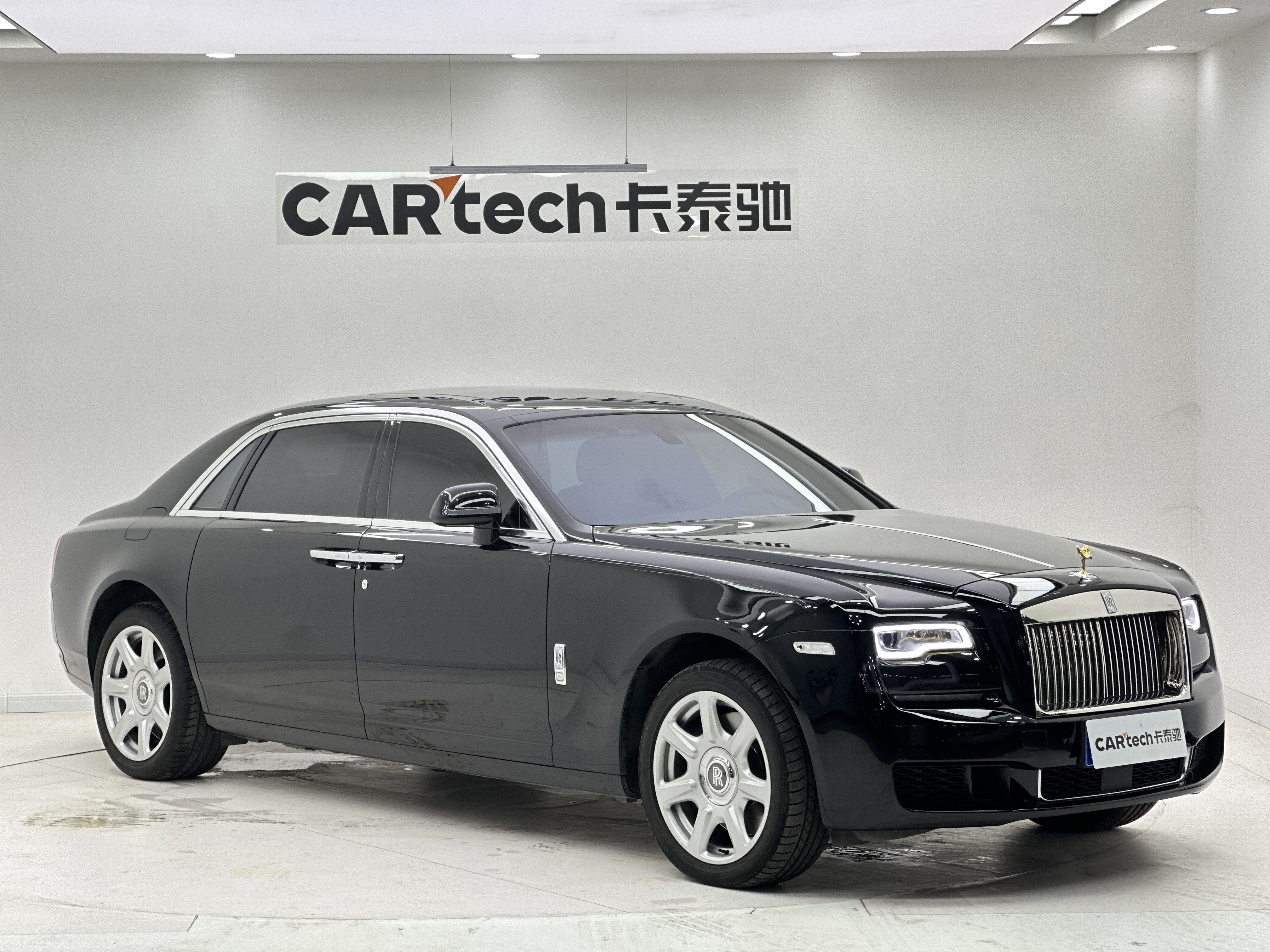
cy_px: 476
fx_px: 2825
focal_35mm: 77
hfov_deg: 25.3
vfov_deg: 19.1
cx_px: 635
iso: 80
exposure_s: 1/121
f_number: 2.8
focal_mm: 9
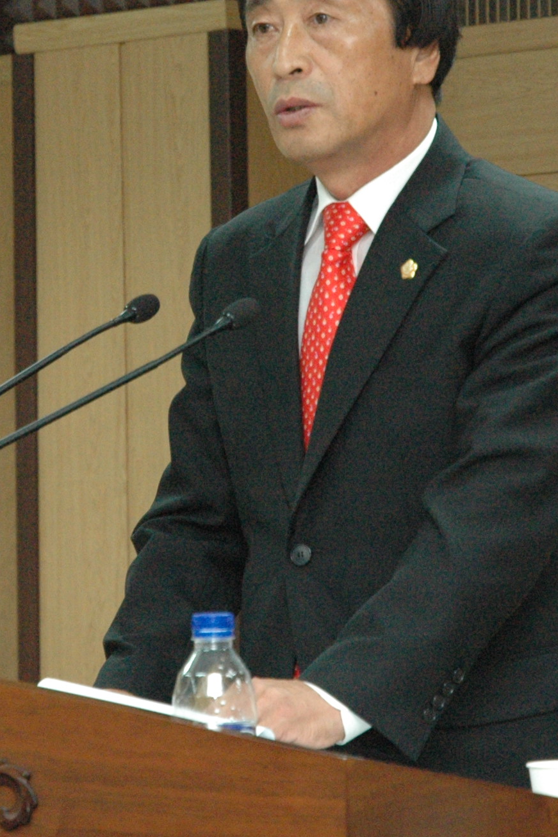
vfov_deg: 9.6
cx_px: 225
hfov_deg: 6.4
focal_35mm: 214
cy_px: 313
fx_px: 4974
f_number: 4.5
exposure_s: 1/60
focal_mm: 62
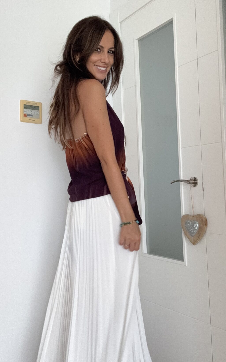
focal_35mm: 38
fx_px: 374
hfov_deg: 33.6
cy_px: 165
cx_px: 127
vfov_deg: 51.5
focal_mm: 2.69
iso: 80
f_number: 1.9
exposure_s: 1/64
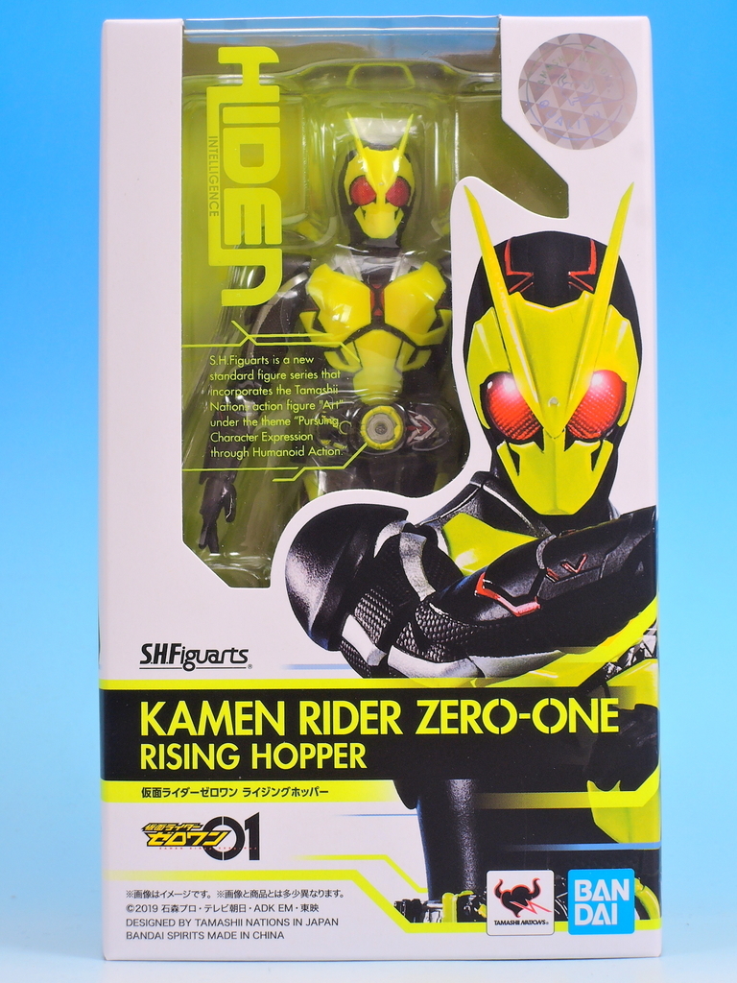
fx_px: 2413
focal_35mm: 85
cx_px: 368
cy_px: 492
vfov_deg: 23.0
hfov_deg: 17.4
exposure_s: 1/2
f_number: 7.1
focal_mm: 18.2
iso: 80
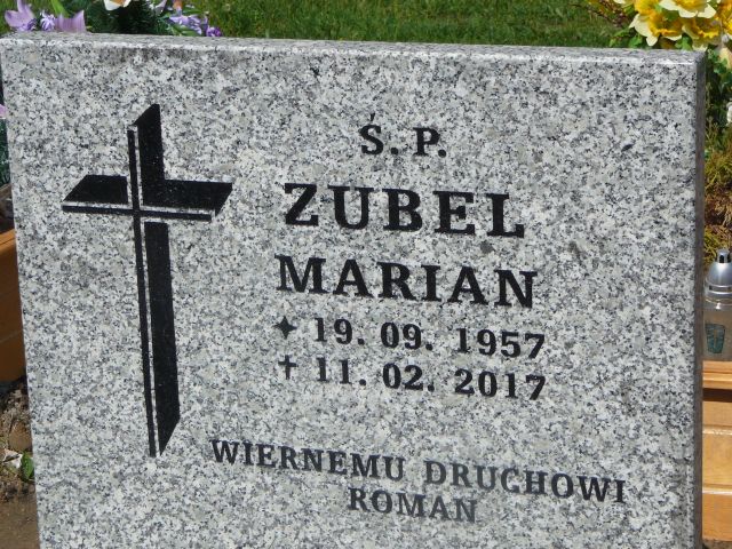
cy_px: 274
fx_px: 2009
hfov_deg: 20.7
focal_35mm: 95
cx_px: 366
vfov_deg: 15.6
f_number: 6.3
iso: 80
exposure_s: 1/640
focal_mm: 14.1
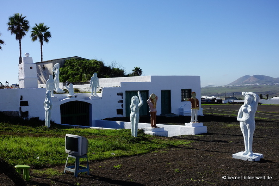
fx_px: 356
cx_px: 140
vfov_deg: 29.2
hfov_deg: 42.7
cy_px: 93
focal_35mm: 46
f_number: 8
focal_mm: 16.84
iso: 125
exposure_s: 1/400
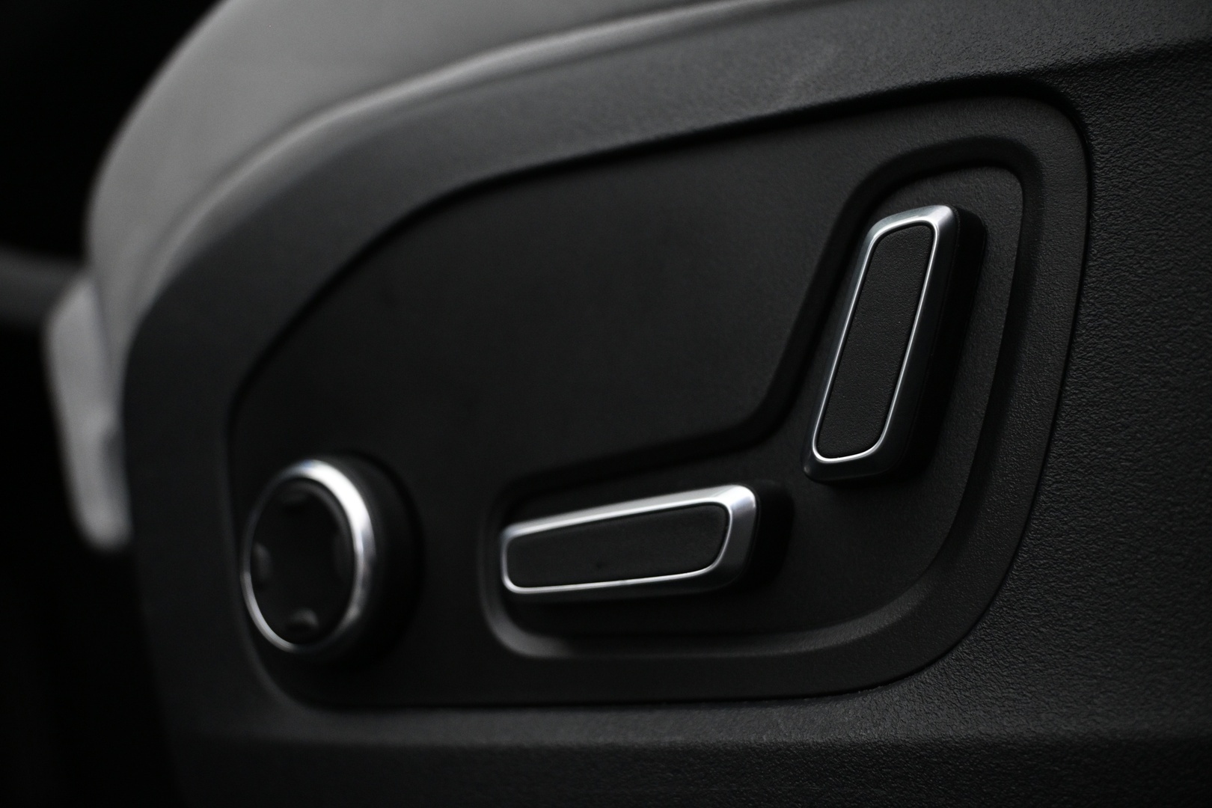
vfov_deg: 36.2
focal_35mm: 37
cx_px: 606
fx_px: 1237
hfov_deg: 52.2
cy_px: 404
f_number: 4.2
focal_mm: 24.5
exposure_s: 1/30
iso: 1600
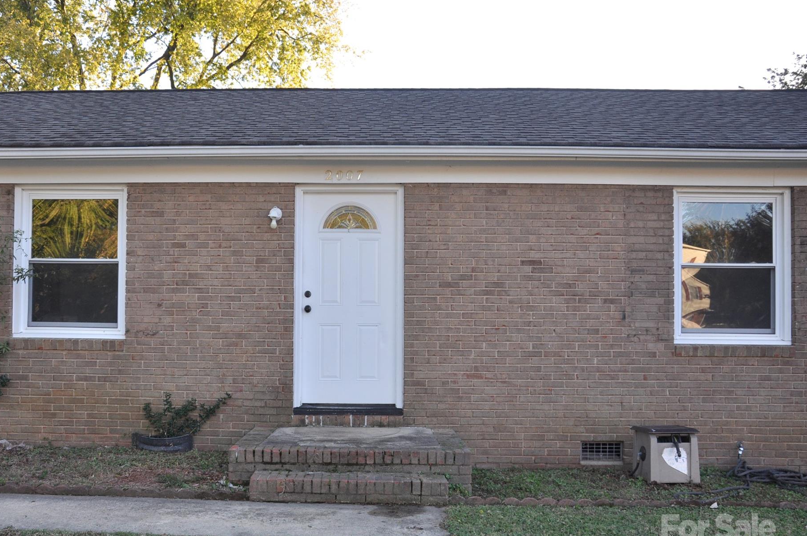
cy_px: 295
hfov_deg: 53.6
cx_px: 352
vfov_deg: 37.2
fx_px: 796
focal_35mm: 36
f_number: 5.6
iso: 400
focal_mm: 21
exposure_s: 1/125
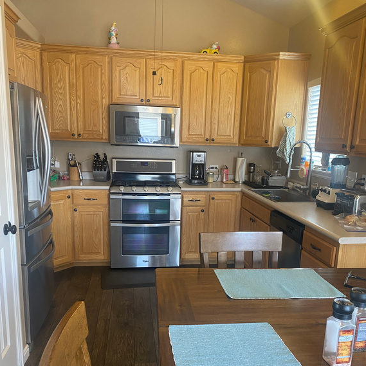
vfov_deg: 52.1
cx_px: 184
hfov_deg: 52.5
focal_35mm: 31
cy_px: 221
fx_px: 371
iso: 160
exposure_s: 1/60
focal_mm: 4.25
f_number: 1.8
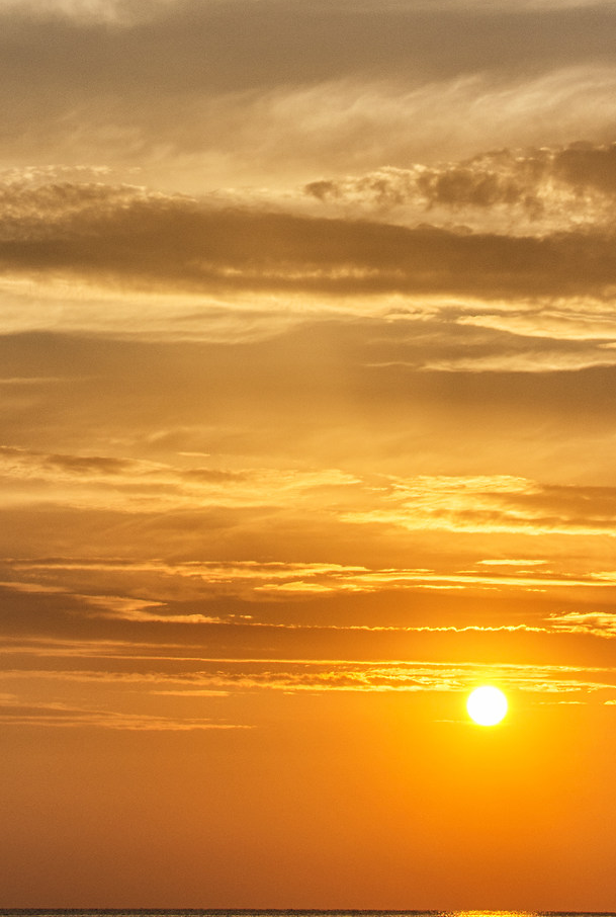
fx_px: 3853
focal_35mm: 151
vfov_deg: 13.4
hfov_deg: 9.1
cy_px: 99
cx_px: 225
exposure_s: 1/400
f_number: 8
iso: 100
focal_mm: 38
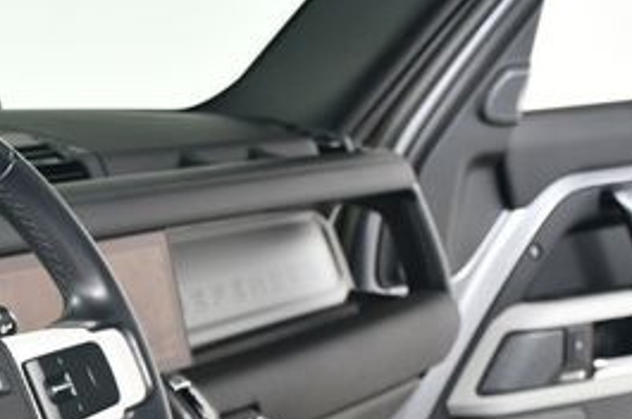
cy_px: 483
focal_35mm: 116
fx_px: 2034
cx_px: -76
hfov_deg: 17.1
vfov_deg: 11.6
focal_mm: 32
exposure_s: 1/160
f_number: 4.5
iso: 100
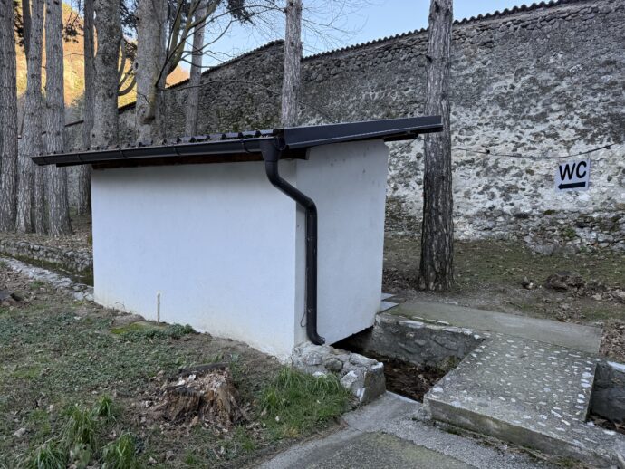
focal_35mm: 24
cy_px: 234
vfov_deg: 56.8
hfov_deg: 71.6
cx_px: 312
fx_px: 433
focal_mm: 6.76
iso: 80
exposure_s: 1/246
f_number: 1.78
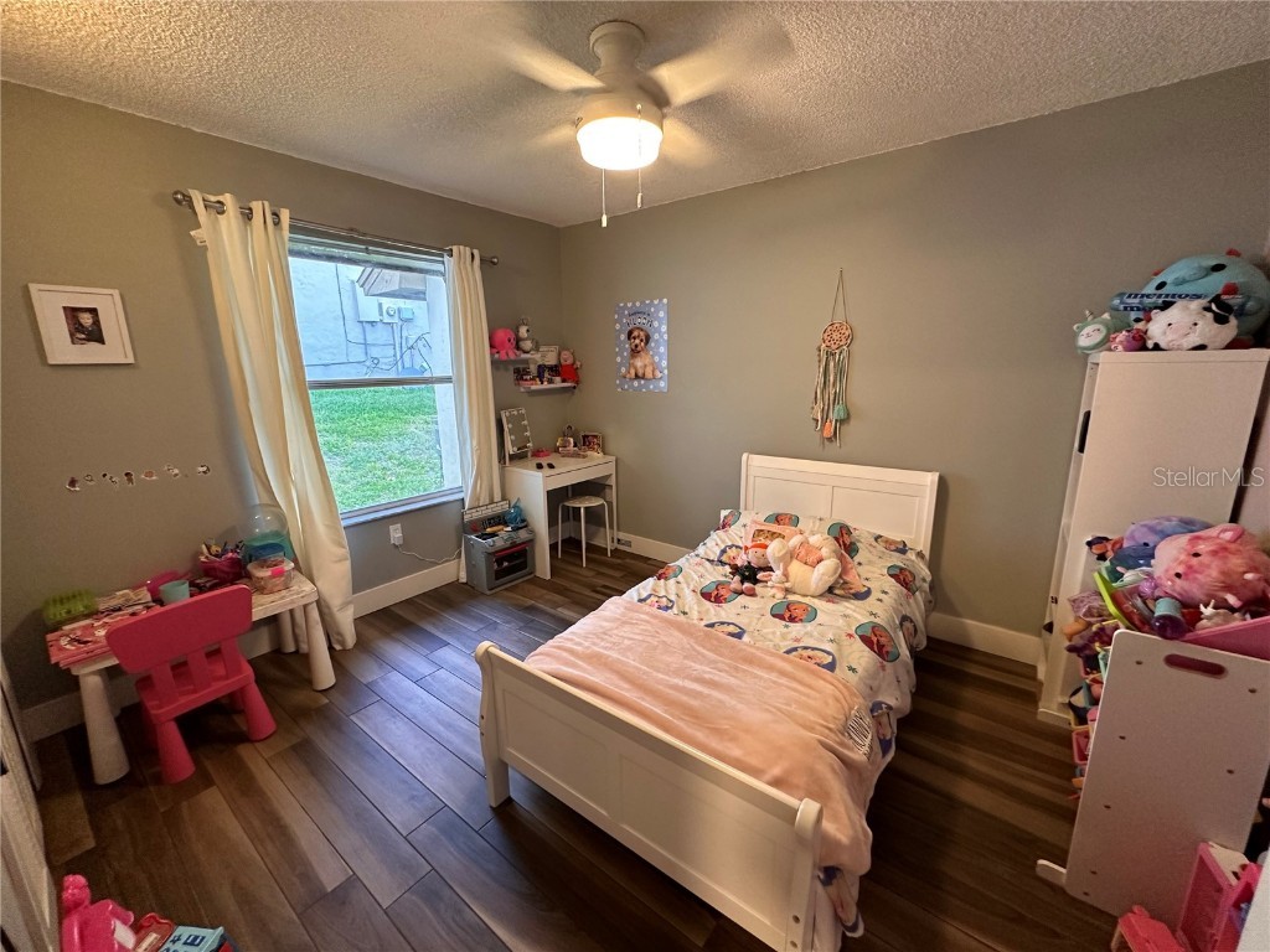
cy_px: 476
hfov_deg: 102.1
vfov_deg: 85.7
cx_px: 635
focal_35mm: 14
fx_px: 514
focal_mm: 2.22
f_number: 2.2
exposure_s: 1/60
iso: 320
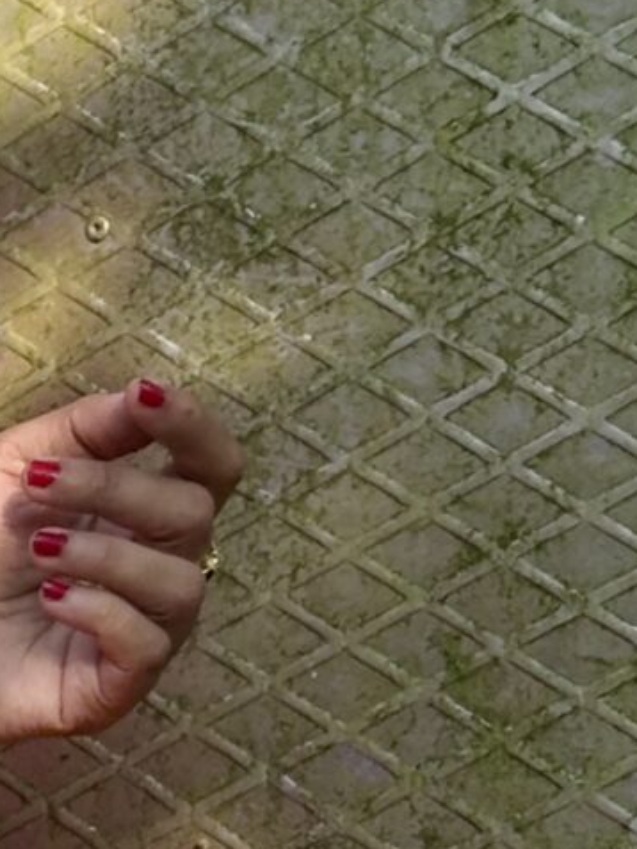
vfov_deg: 7.1
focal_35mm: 279
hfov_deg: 5.1
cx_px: -1062
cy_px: 630
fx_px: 6842
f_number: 1.6
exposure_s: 1/403
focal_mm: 5.96
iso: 32
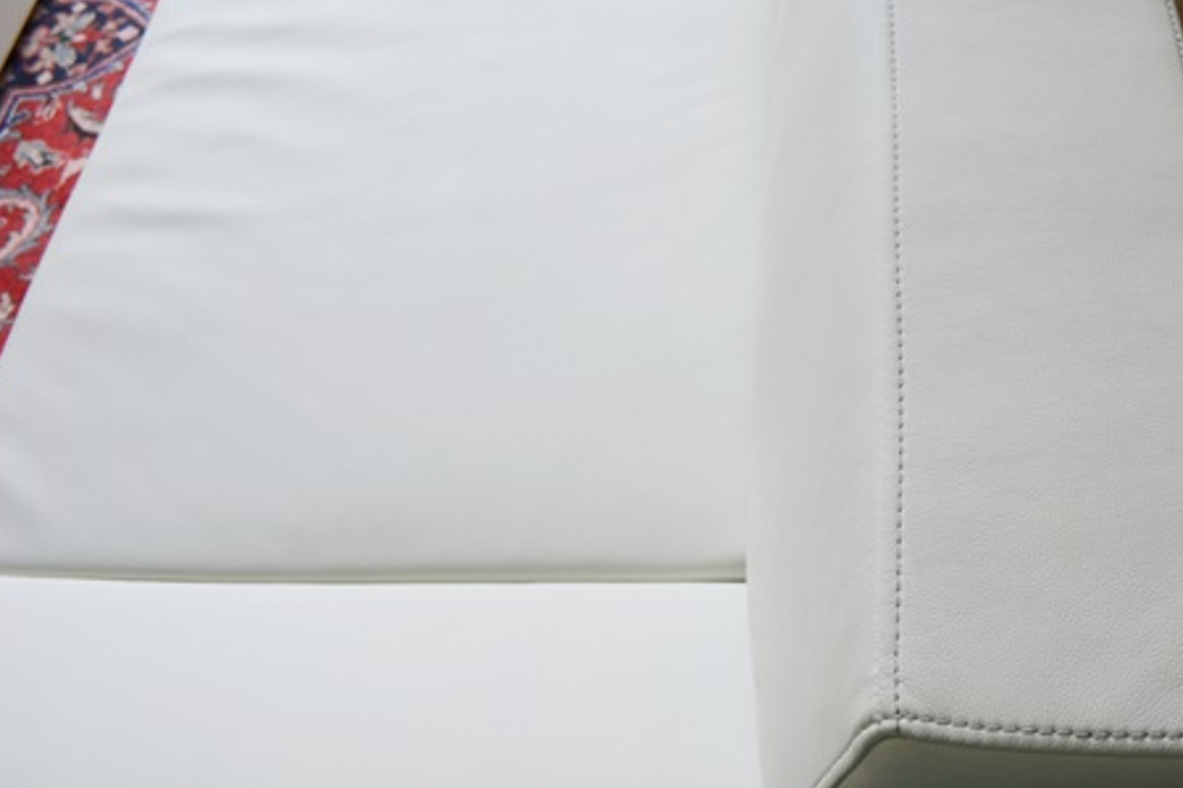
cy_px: 457
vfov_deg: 36.8
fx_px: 1183
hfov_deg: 52.3
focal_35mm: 36
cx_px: 776
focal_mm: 18
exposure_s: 1/80
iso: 400
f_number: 4.5
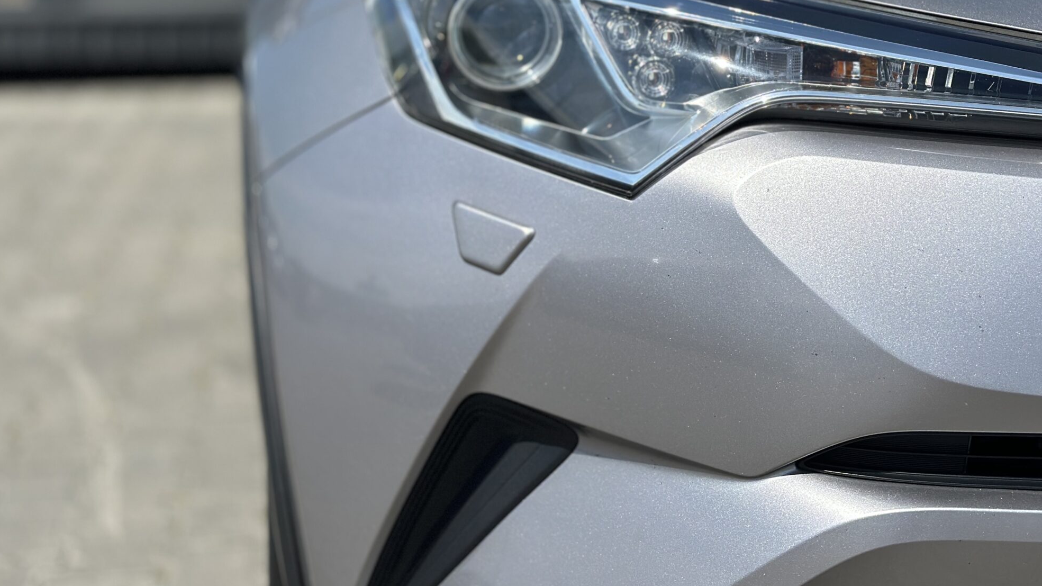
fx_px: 1879
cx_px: 646
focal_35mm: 68
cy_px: 138
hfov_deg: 30.9
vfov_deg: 17.6
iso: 100
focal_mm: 6.86
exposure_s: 1/10870
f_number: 1.78
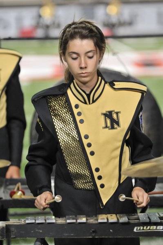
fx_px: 1327
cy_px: 122
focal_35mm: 195
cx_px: 82
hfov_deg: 7.0
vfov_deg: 10.6
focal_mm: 130
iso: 800
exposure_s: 1/160
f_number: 2.8
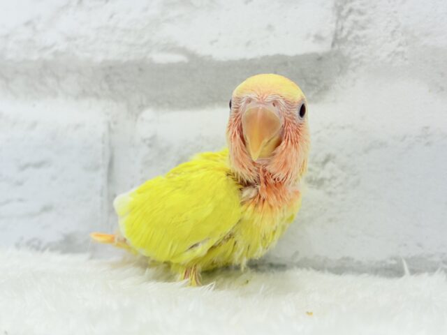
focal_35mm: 52
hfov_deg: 36.8
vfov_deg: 28.0
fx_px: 671
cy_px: 168
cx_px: 224
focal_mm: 5.96
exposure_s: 1/50
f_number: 1.6
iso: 40
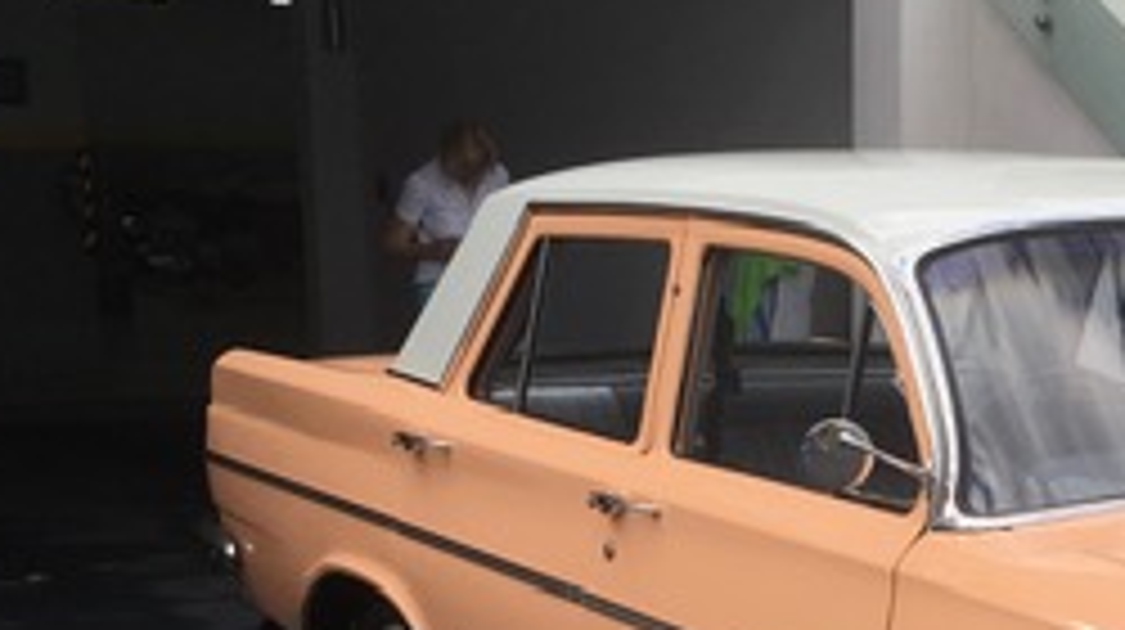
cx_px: 1156
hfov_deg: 24.9
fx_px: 2414
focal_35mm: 81
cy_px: 765
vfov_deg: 14.4
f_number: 2.2
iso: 25
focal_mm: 4.15
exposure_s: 1/686
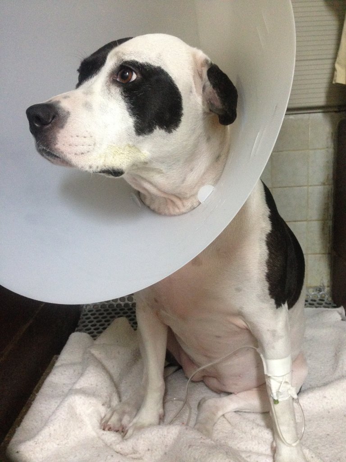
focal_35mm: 33
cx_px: 173
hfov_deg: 42.9
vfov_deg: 55.4
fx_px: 440
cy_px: 231
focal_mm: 4.12
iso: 400
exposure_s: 1/15
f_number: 2.4
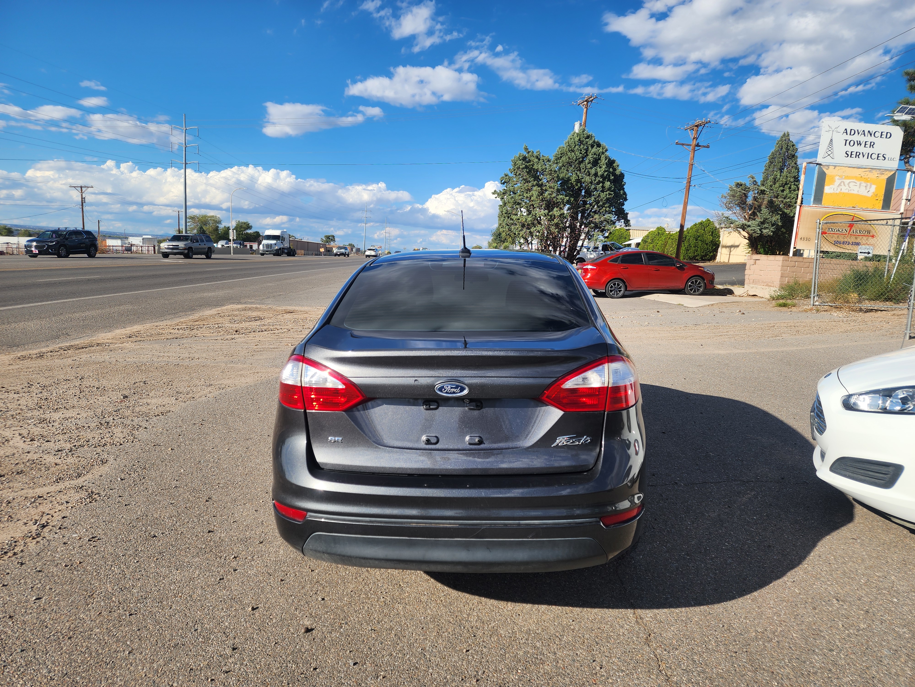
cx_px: 458
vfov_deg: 58.9
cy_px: 344
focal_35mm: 23
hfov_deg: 73.9
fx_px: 608
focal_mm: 6.4
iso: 12
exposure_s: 1/1073
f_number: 1.8
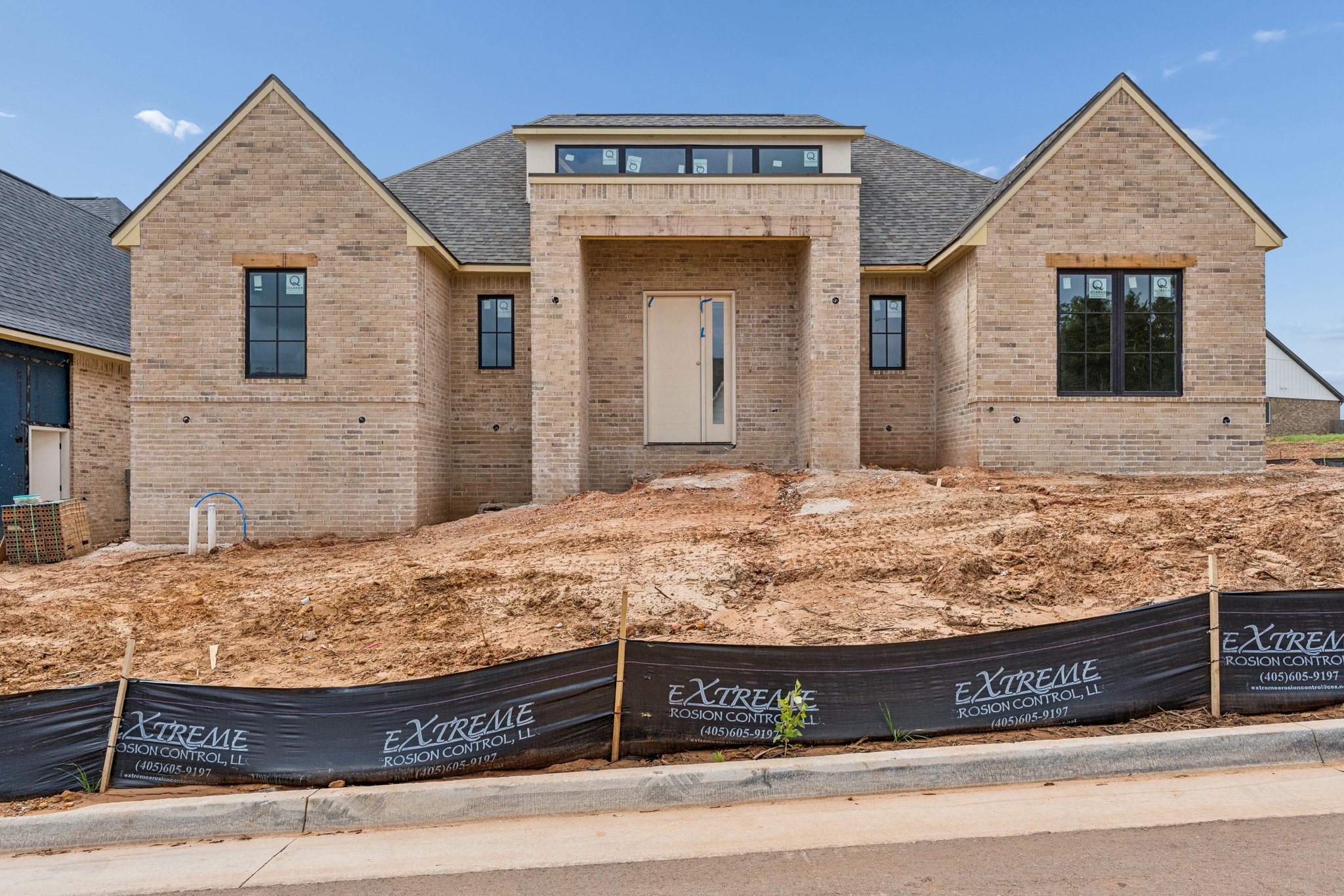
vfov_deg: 54.9
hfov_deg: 75.9
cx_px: 672
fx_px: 862
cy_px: 448
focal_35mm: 23
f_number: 5.6
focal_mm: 15.4
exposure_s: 1/2000
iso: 250
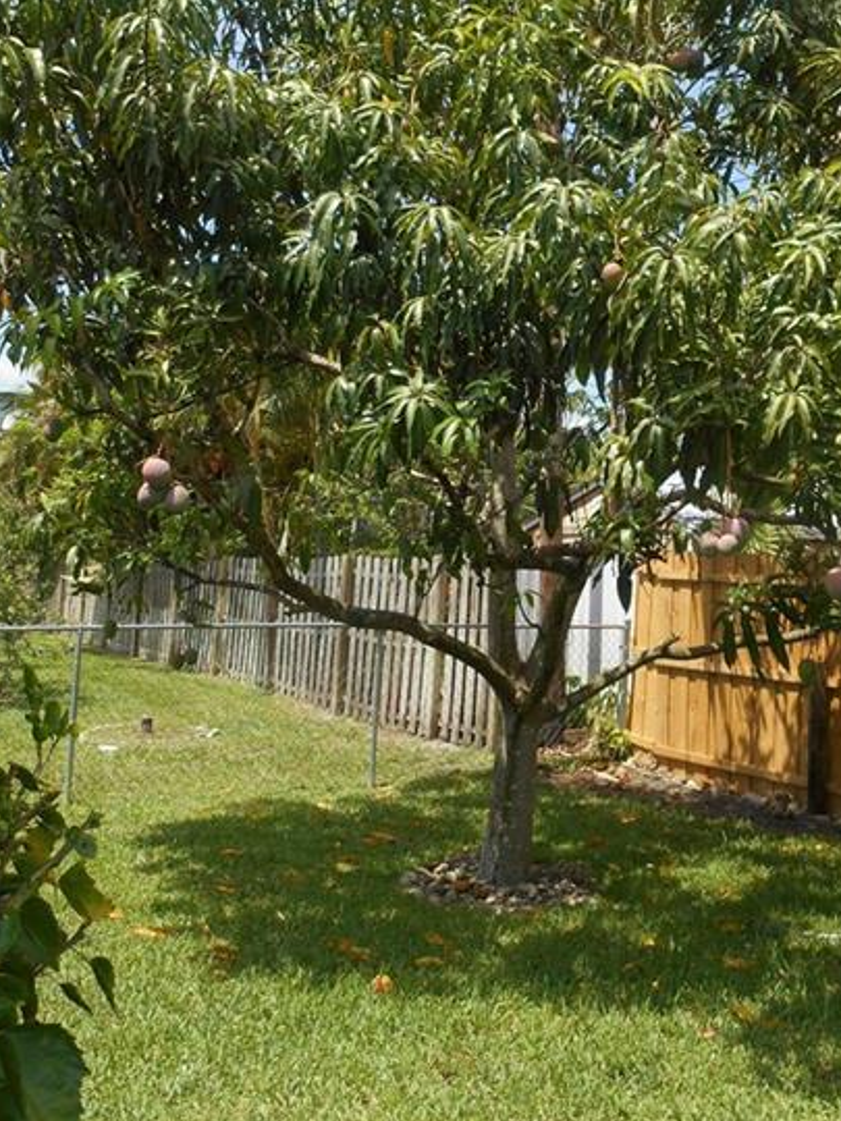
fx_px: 1199
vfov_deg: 49.2
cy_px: 363
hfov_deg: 38.1
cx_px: 575
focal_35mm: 37
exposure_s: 1/500
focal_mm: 4.7
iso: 80
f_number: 3.4
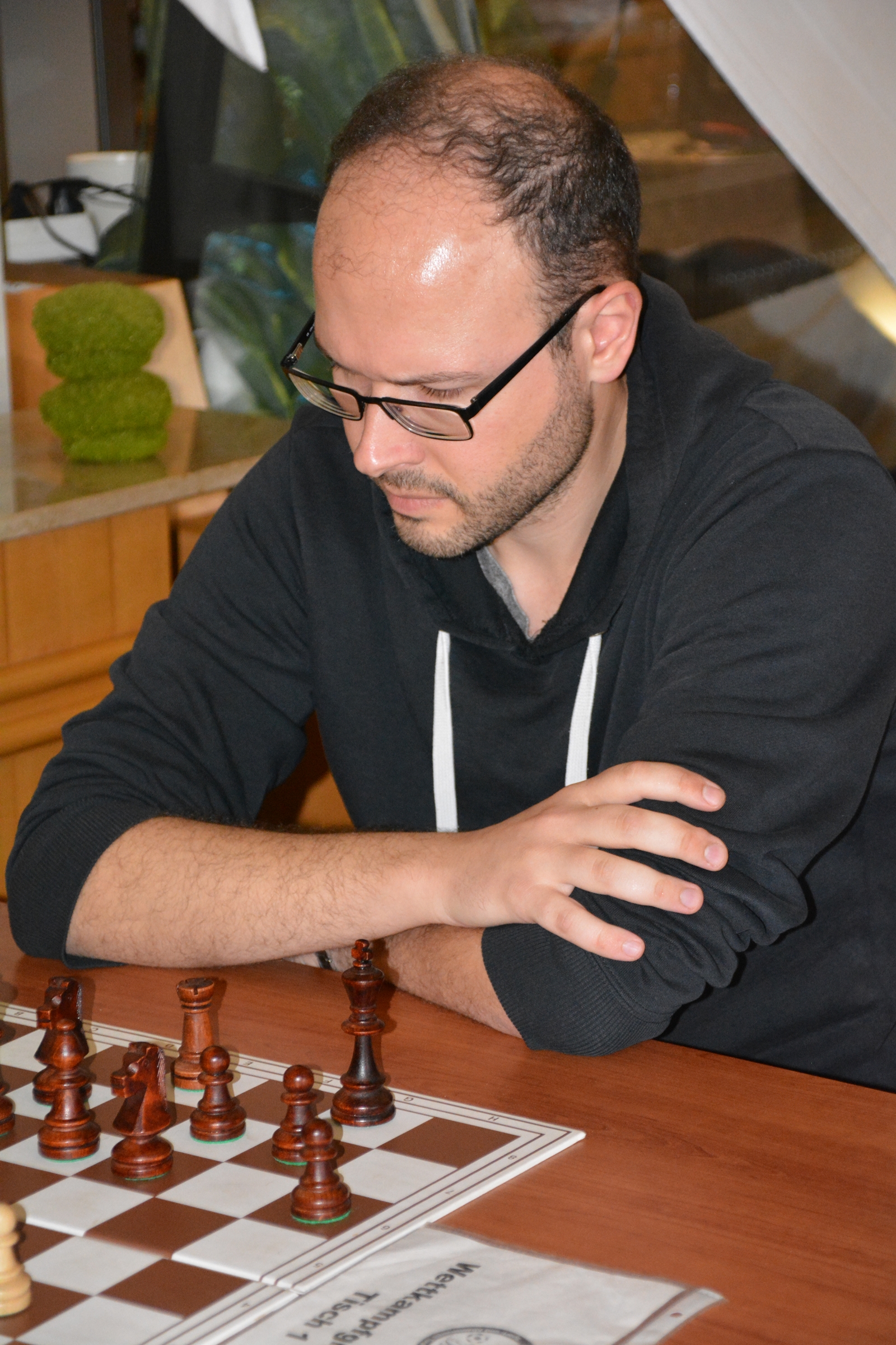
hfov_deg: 13.0
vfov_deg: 19.5
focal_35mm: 105
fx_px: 3920
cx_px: 448
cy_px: 672
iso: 3200
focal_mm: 70
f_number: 5.3
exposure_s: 1/60
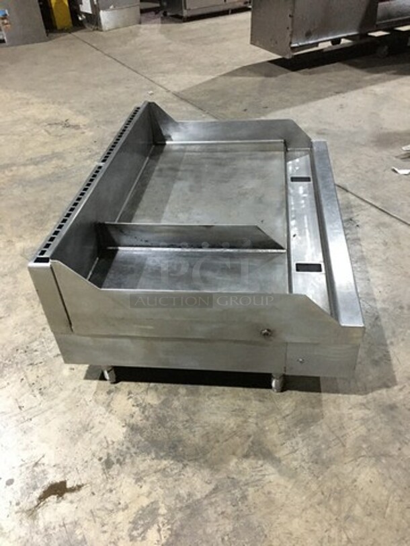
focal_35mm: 29
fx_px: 458
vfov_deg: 61.7
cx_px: 205
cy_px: 273
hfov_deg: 48.2
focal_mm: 4.15
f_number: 2.2
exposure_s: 1/4
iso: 64
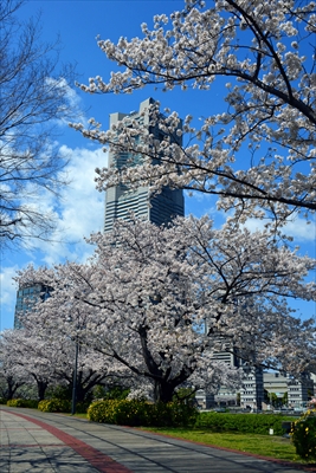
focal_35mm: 40
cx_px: 158
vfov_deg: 48.4
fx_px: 526
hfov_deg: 33.4
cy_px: 236
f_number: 13
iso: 400
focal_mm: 40
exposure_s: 1/640
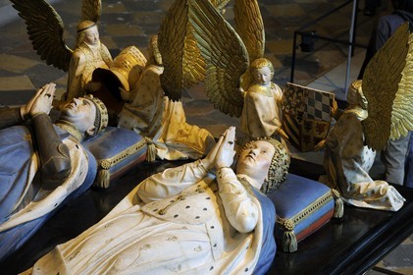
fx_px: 1719
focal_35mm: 150
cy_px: 138
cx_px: 206
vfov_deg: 9.1
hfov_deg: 13.7
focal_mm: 150
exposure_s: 1/30
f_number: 6.3
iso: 800
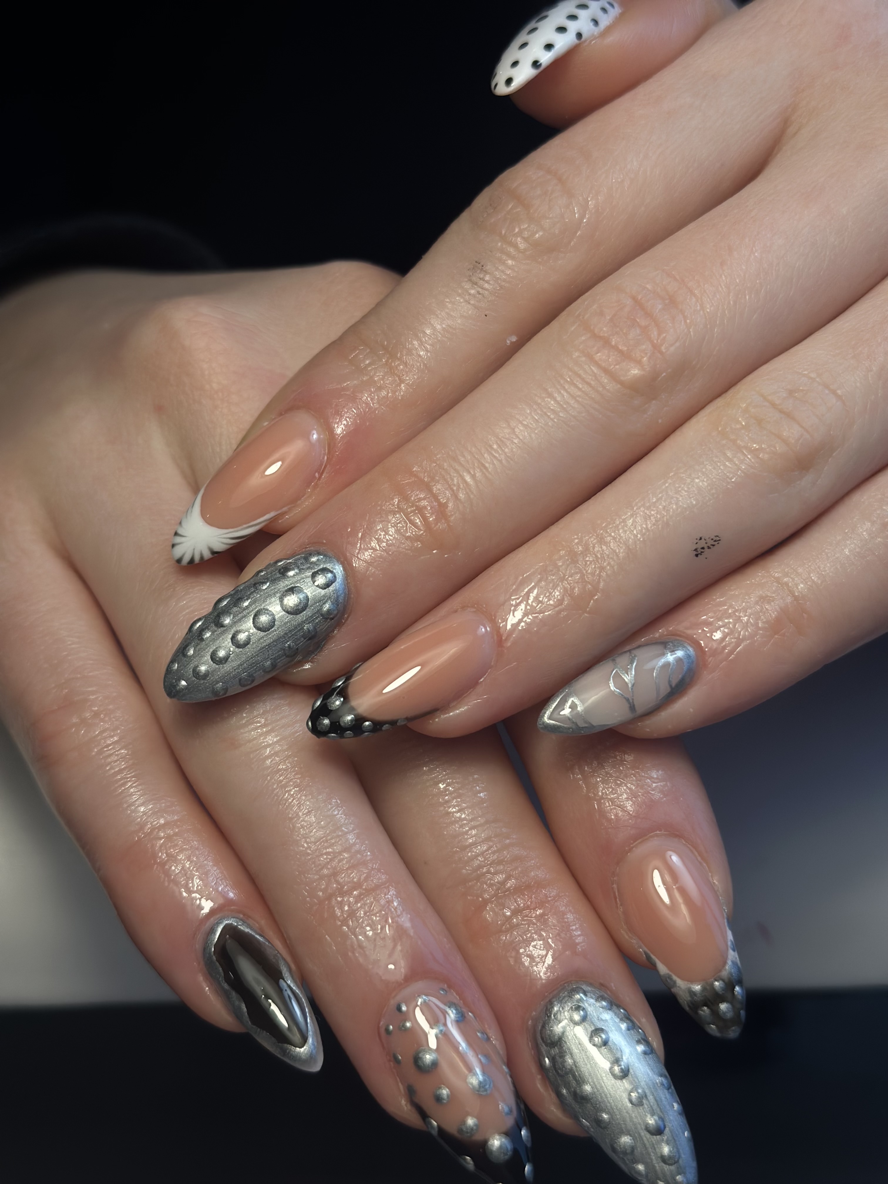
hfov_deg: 30.3
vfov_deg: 39.7
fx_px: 1642
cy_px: 592
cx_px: 444
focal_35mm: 48
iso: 80
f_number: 1.78
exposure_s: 1/1453
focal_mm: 6.86
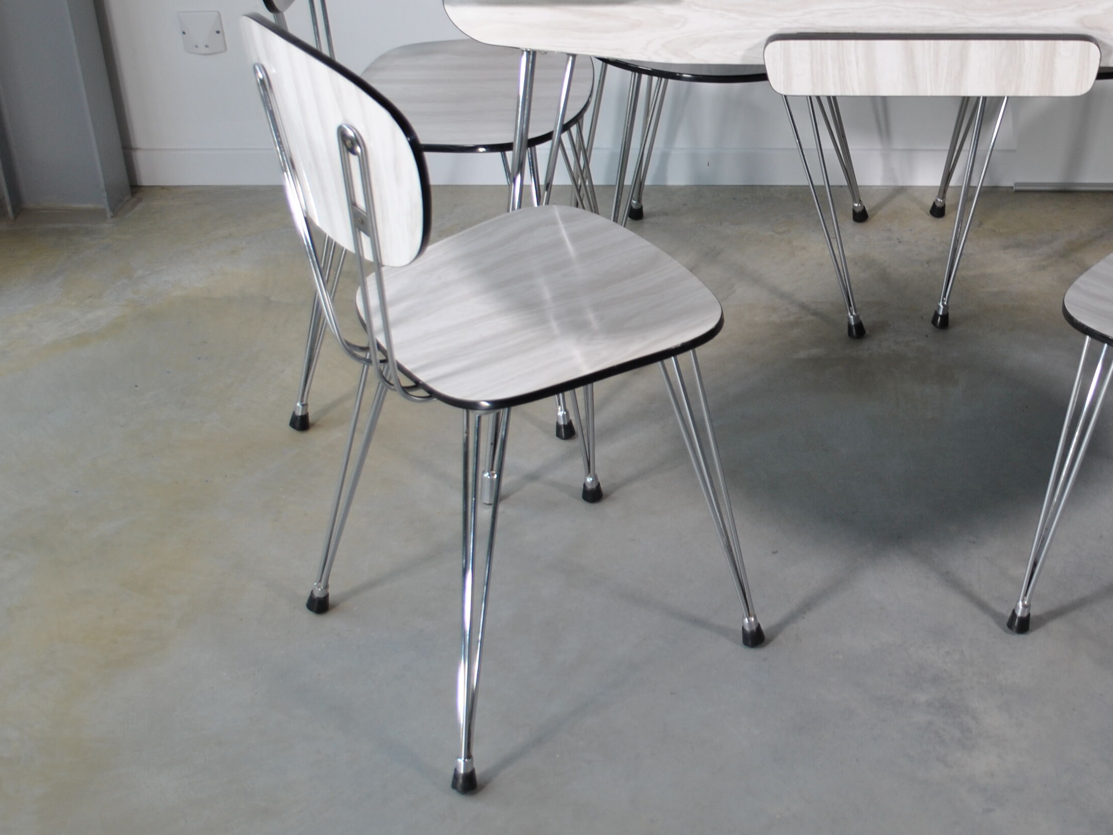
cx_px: 897
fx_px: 1800
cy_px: 248
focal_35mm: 56
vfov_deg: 25.9
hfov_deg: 33.3
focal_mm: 22
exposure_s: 1/25
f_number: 4
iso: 100
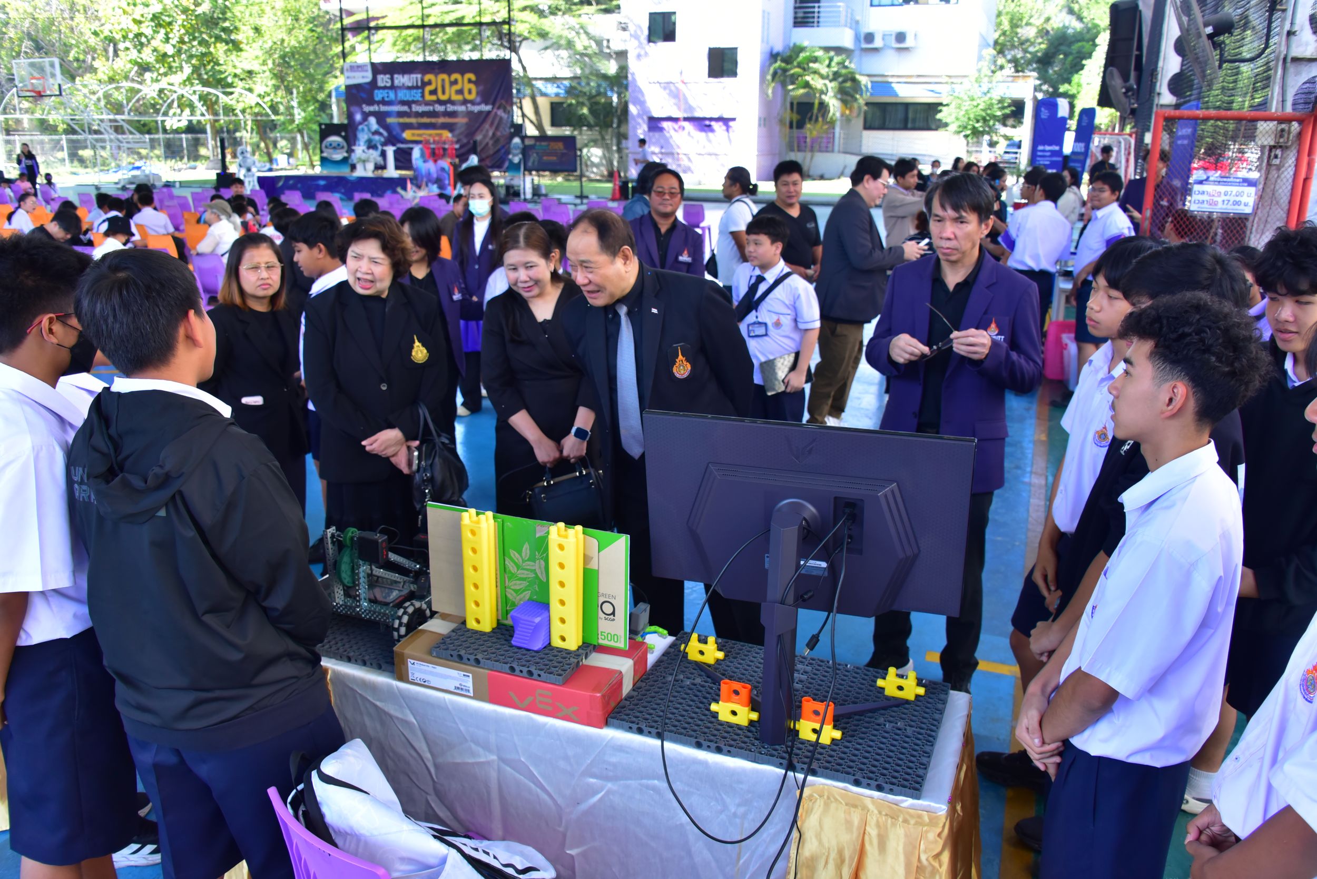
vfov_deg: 46.4
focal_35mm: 28
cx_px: 658
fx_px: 1025
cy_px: 440
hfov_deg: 65.5
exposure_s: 1/200
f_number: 5.6
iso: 800
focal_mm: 28
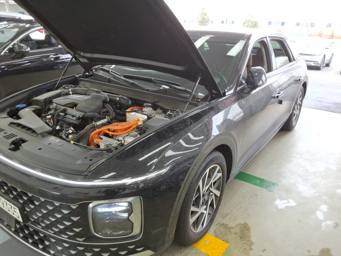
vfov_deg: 49.7
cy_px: 128
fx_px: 276
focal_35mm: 28
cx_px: 170
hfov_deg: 63.4
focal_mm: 2.91
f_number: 1.9
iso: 39
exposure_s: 1/120
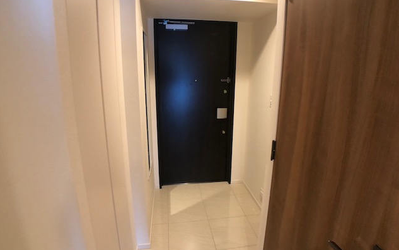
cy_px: 117
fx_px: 326
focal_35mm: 30
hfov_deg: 62.9
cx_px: 200
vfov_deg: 41.8
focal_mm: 3.99
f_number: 1.8
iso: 100
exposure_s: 1/17
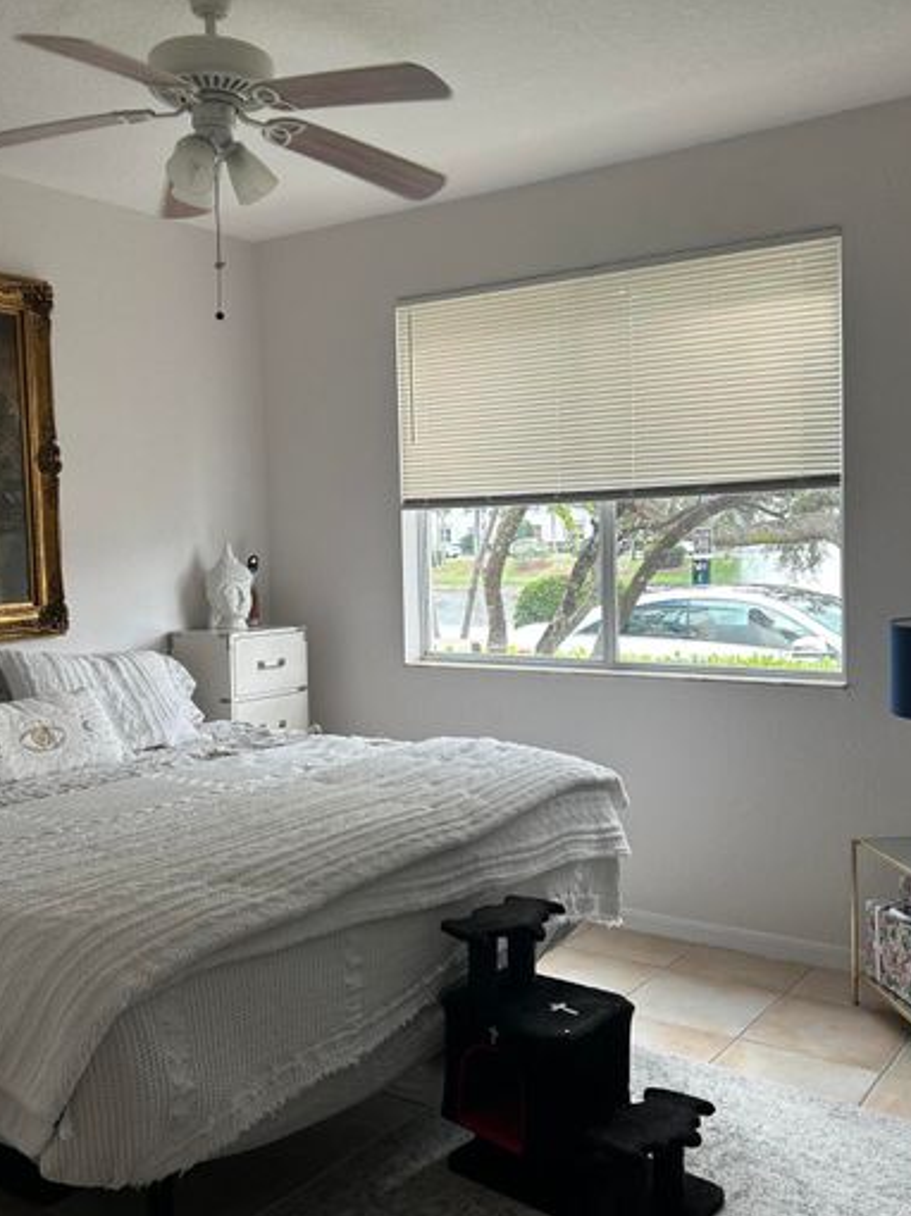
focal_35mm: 34
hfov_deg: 41.8
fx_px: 1194
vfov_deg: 54.0
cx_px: 465
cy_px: 600
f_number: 1.5
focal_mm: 5.7
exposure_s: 1/121
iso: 50
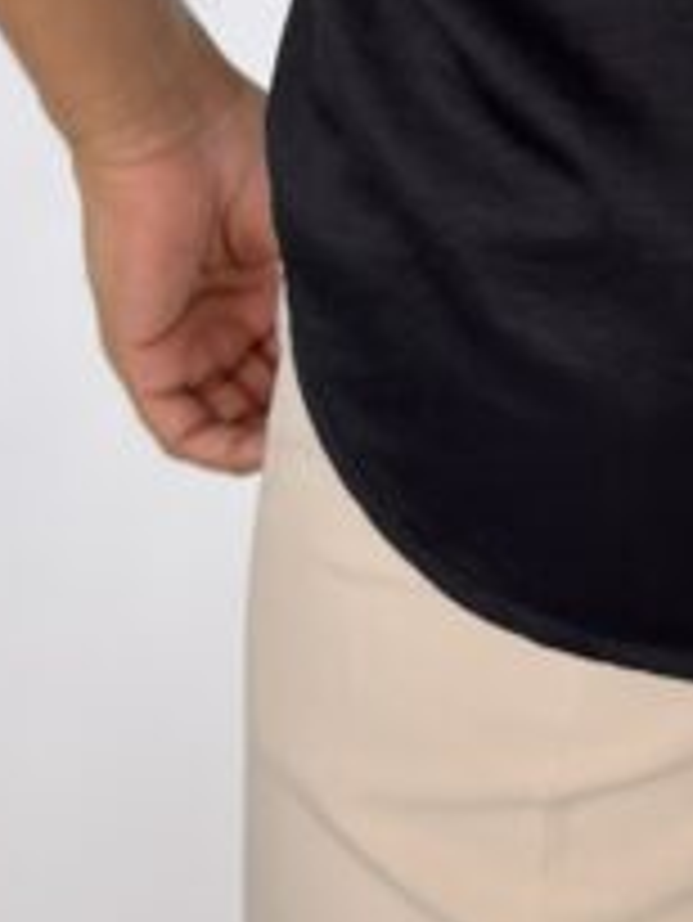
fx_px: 4480
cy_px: -553
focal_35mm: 168
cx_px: 927
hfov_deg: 8.7
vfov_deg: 11.2
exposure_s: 1/129
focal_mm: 6.76
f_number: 1.78
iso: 50
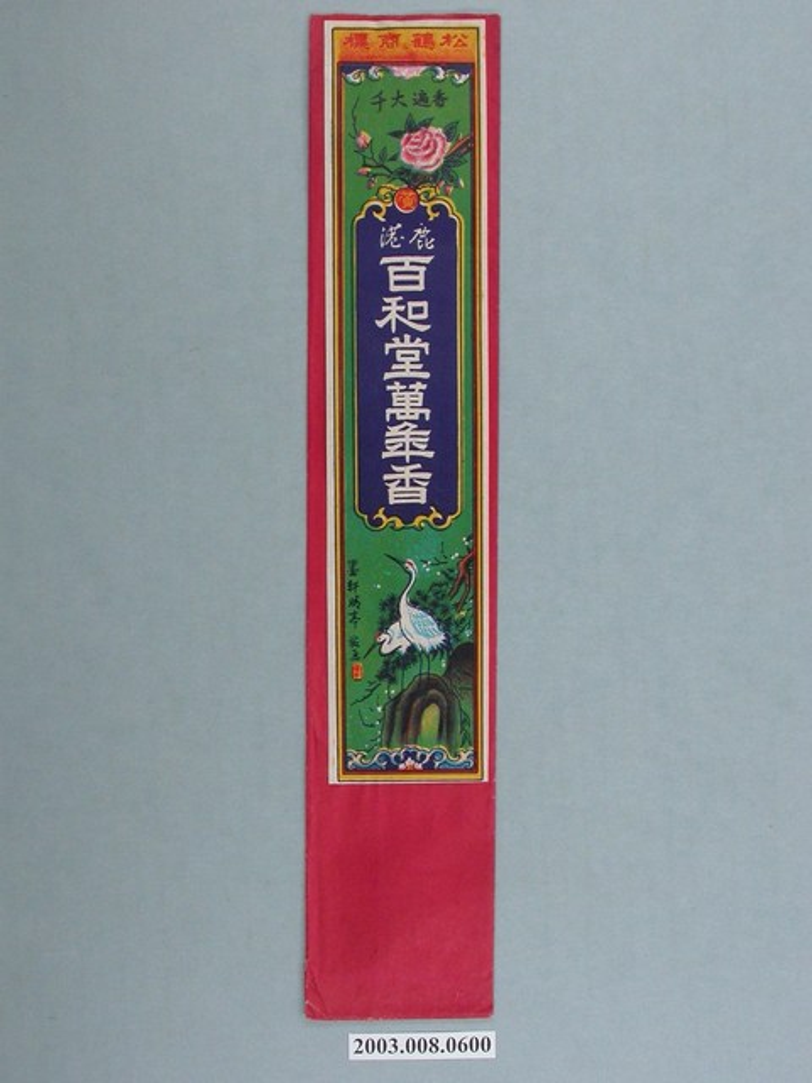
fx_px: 1533
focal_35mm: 49
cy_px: 542
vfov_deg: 38.9
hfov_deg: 29.7
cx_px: 406
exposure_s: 1/30
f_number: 4.1
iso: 100
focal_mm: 10.2
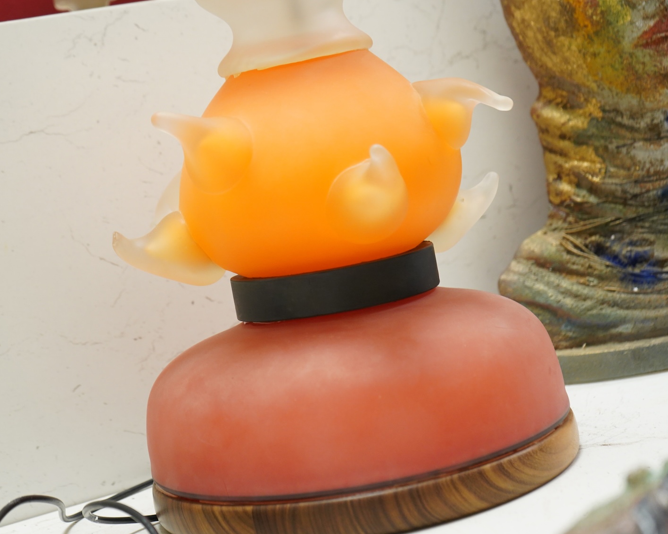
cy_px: 269
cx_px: 293
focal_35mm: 66
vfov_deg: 23.1
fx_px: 1305
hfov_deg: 28.7
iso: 2500
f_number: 5
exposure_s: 1/100
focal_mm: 58
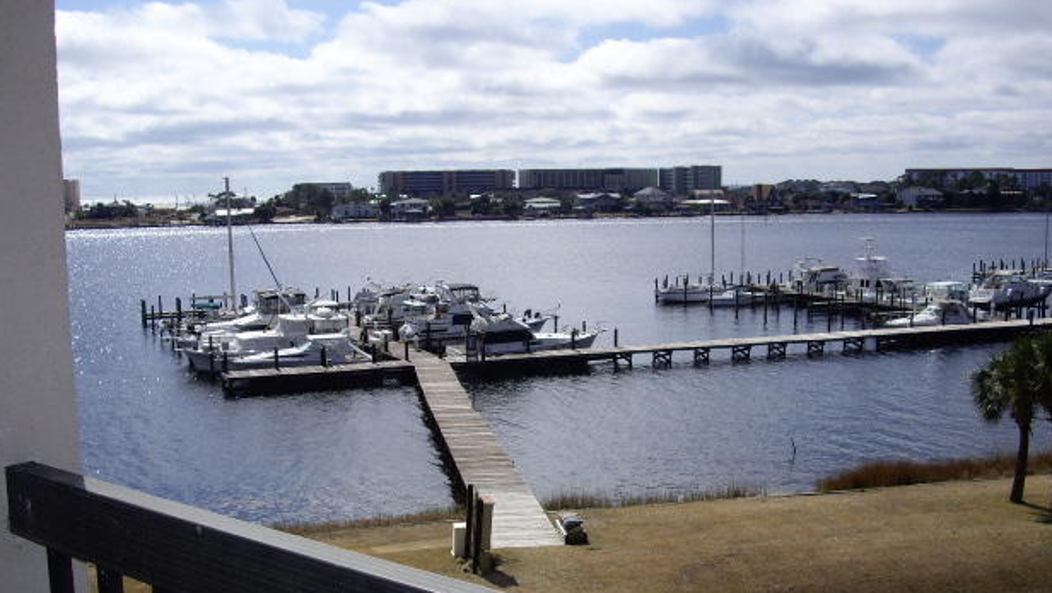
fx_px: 1200
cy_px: 405
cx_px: 536
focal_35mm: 43
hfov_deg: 47.3
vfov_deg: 27.5
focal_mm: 7.9
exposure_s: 1/1000
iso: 100
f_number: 5.6
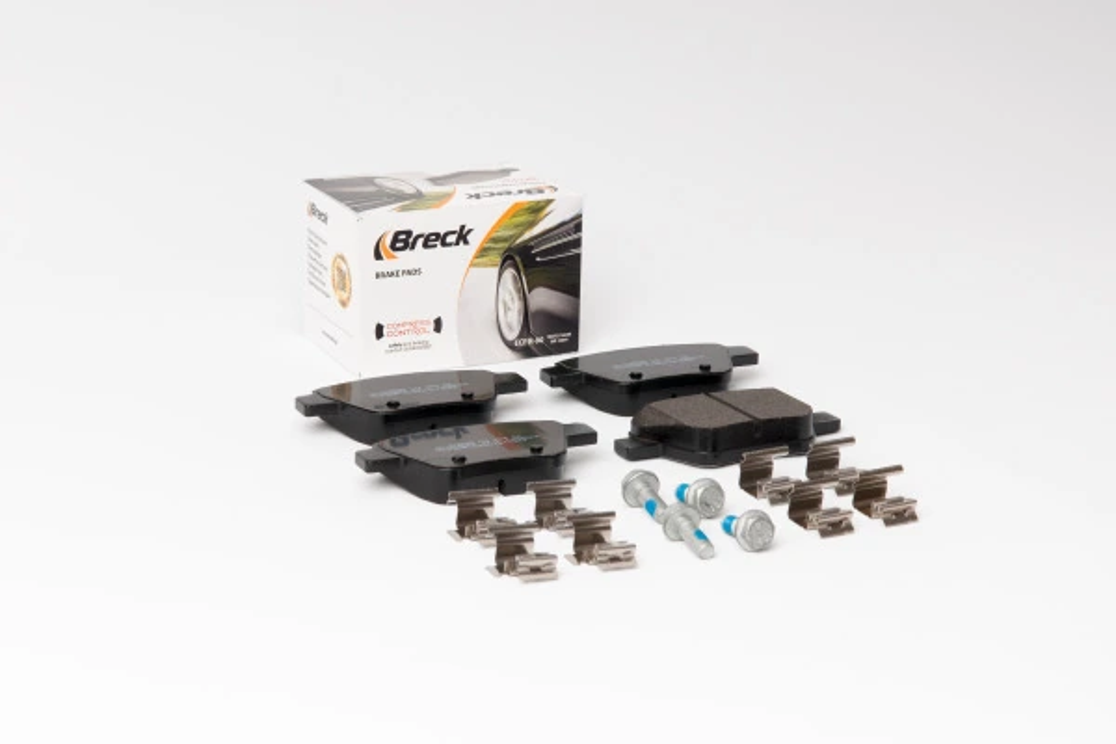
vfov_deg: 15.2
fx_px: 2790
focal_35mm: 90
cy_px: 372
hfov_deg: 22.6
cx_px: 558
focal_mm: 60
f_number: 13
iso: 100
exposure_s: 1/200
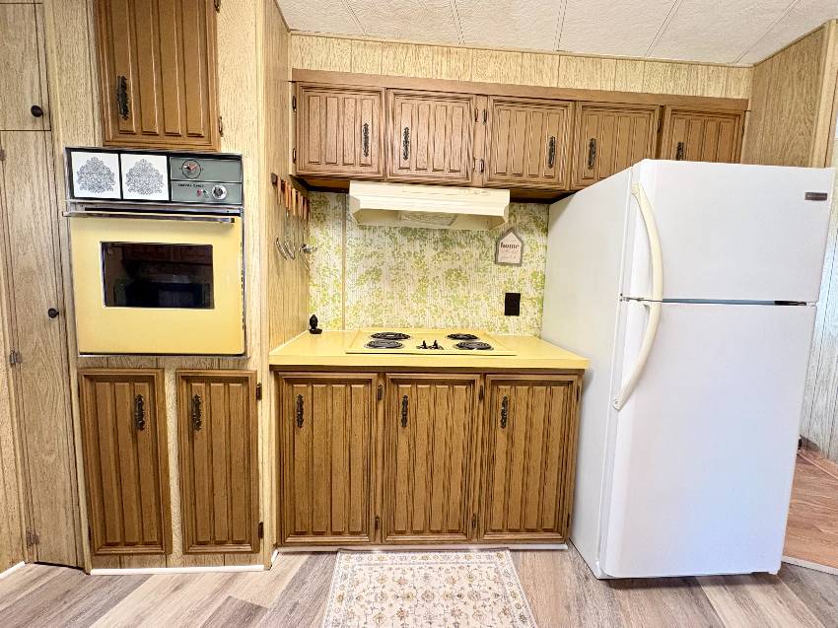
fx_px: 339
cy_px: 314
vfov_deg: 85.6
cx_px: 419
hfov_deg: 102.1
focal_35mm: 14
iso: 250
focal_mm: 2.22
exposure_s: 1/60
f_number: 2.2
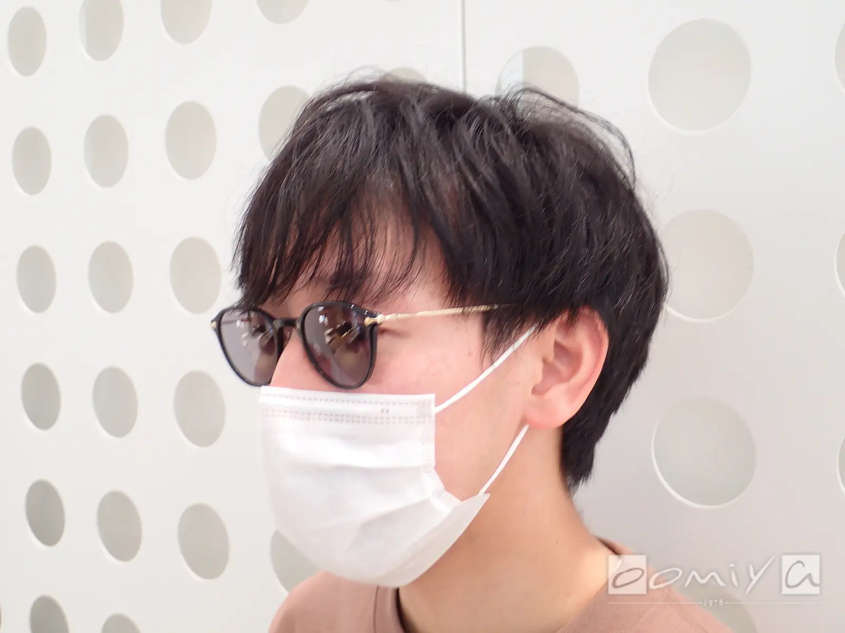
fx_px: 1123
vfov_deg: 31.5
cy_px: 316
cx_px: 422
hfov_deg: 41.2
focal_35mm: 46
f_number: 3.1
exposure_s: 1/50
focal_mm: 8.41
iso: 250
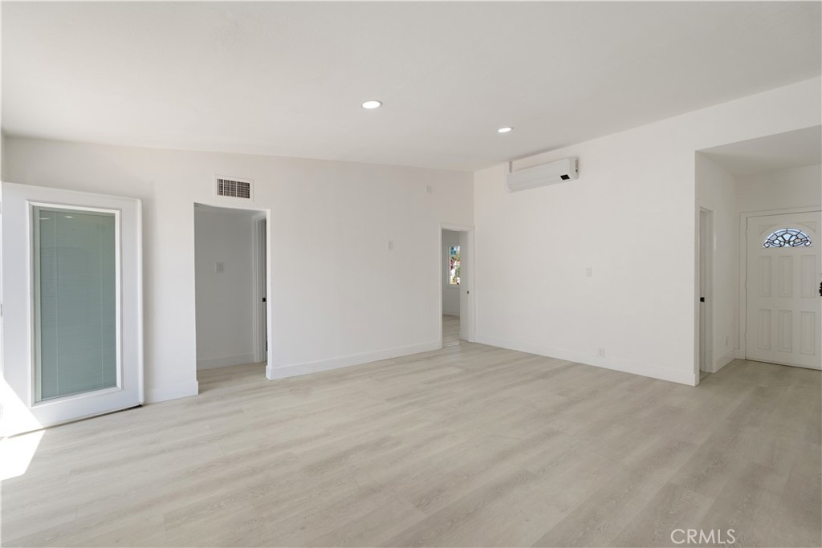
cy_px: 274
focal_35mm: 16
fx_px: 365
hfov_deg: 96.7
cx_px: 411
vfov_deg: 73.8
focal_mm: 16
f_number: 9
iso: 800
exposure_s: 1/30
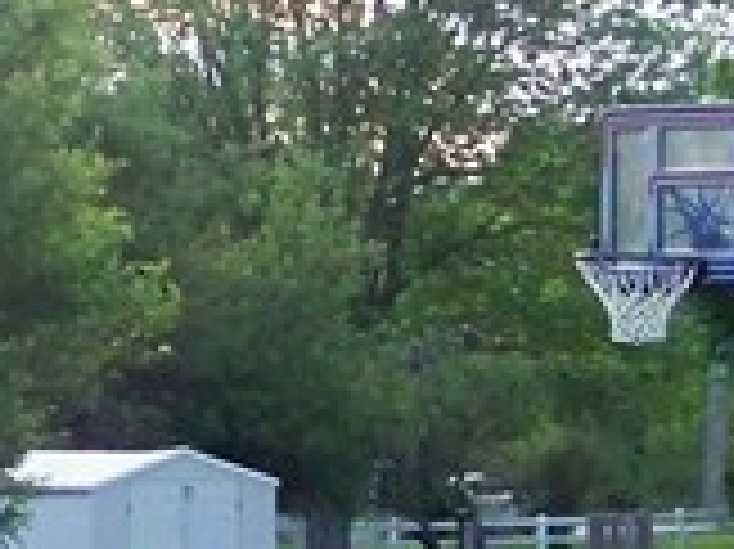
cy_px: 166
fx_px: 4789
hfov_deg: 8.7
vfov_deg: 6.6
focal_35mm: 226
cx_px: -171
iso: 200
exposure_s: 1/30
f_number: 2.8
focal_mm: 5.85
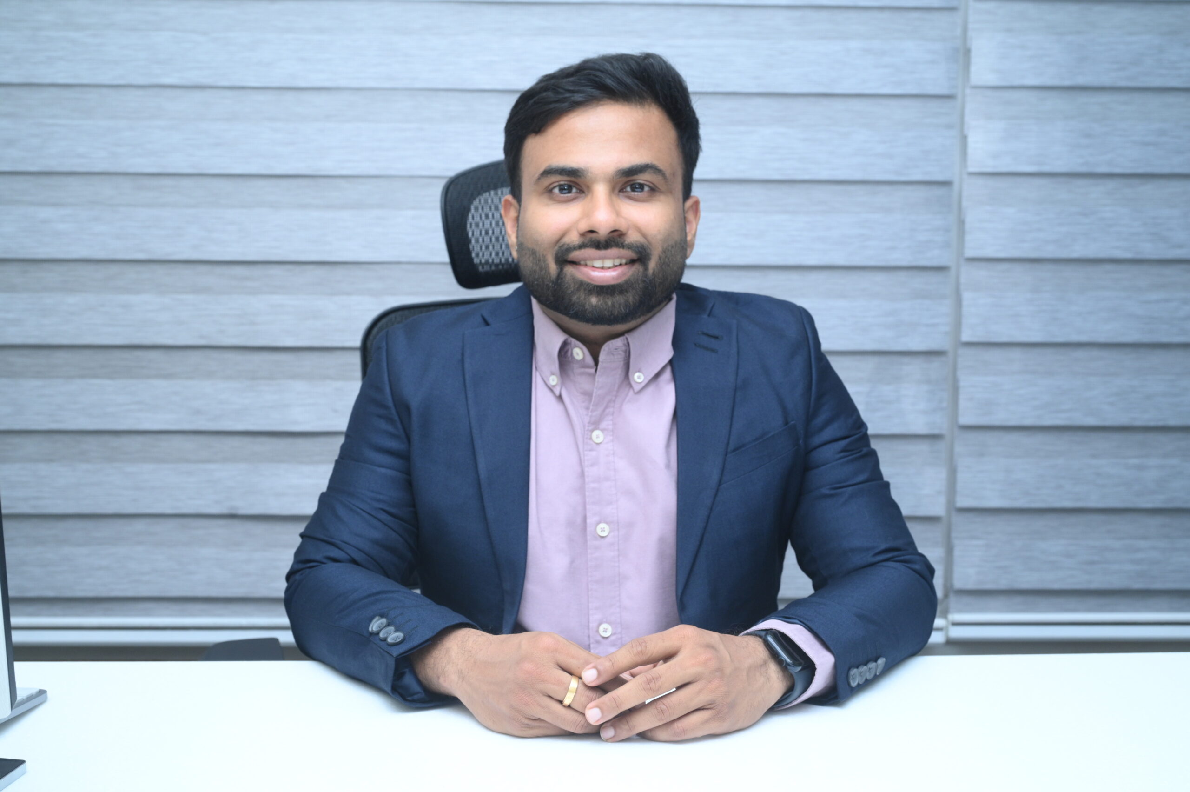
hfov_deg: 42.8
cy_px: 396
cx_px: 595
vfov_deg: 29.2
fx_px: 1519
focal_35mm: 46
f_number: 8
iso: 1000
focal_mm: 46
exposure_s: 1/125
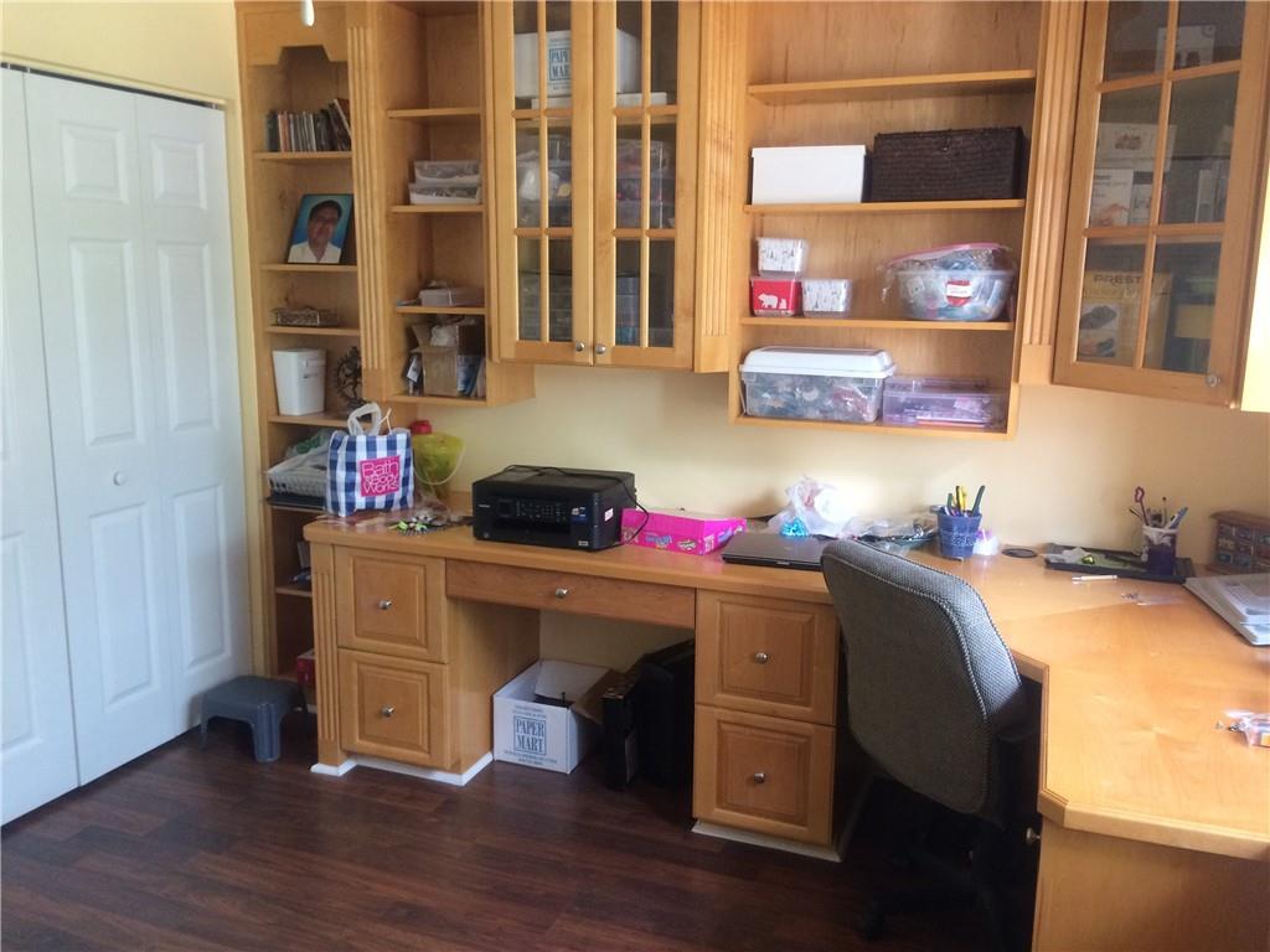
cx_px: 635
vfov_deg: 48.2
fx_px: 1064
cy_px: 476
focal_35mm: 29
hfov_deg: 61.7
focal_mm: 4.15
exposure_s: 1/30
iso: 125
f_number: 2.2
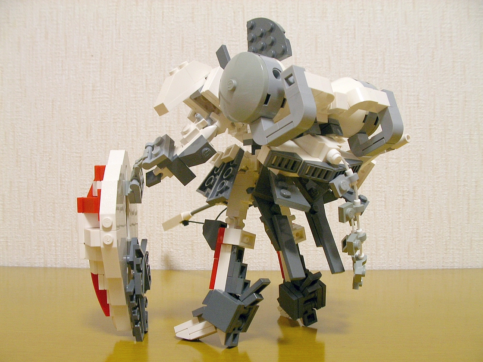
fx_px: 530
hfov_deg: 49.0
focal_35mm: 38
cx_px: 242
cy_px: 181
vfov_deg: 37.7
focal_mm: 5.8
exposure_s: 1/11.3
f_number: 3.5
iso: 100
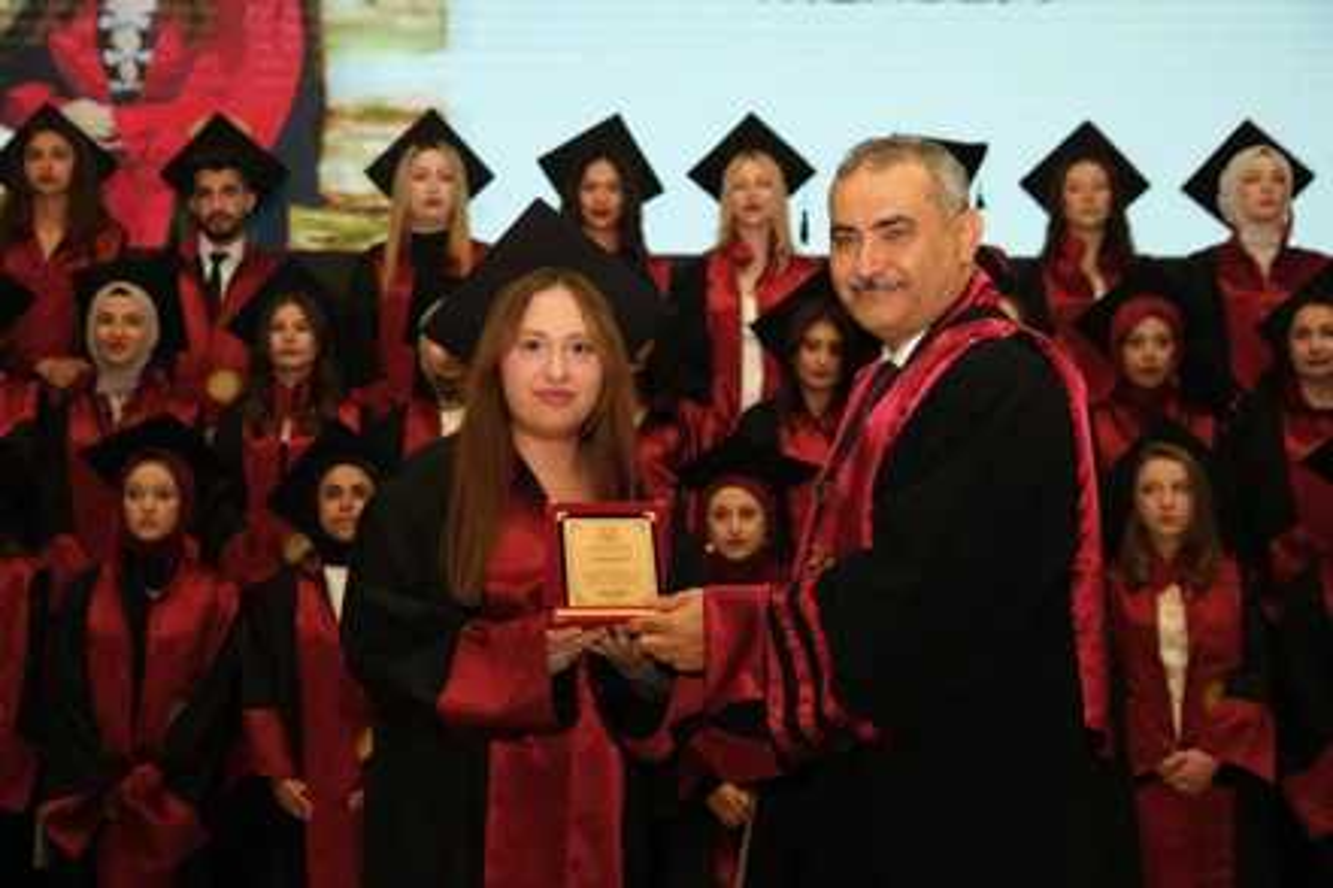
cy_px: 444
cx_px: 666
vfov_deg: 24.2
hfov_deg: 35.7
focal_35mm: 56
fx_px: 2073
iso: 1600
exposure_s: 1/160
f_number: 2.8
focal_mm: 37.6
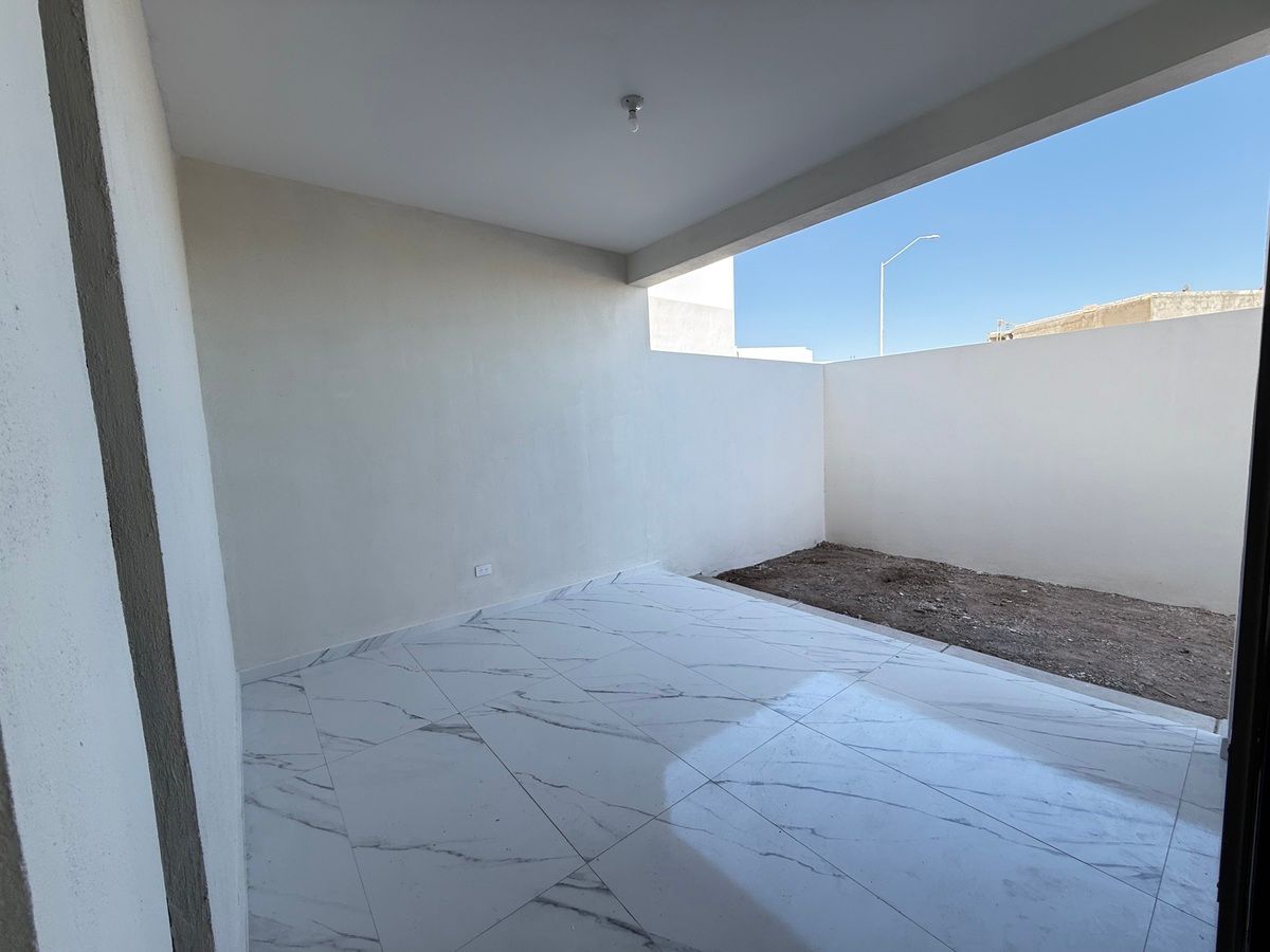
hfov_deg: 102.1
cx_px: 635
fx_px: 514
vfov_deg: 85.7
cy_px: 476
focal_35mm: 14
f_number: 2.2
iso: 64
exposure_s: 1/200
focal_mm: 2.22
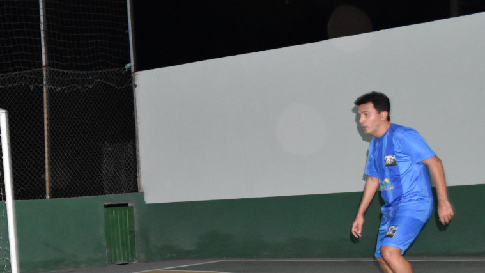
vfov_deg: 15.4
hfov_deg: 25.8
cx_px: -26
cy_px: 278
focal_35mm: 77
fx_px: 992
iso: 3200
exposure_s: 1/100
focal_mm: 23
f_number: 4.5
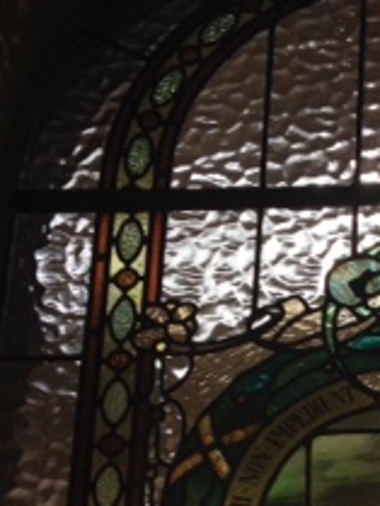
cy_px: 639
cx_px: 426
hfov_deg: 13.5
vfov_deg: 17.4
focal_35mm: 107
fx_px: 1565
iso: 50
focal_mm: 4.28
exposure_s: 1/144
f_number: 2.4
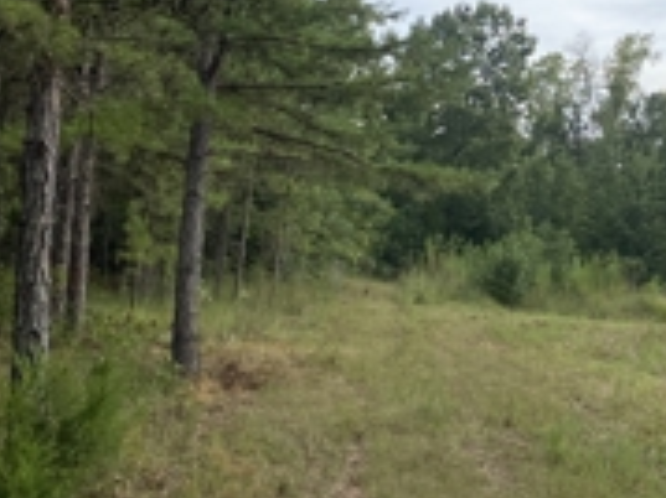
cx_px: 476
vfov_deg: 25.0
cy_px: 134
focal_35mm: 58
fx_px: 1115
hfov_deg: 32.8
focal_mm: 4.25
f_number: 1.8
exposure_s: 1/905
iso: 32
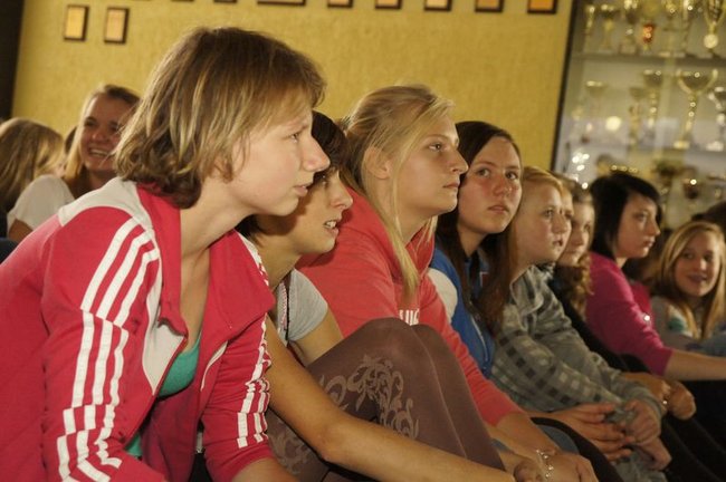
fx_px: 1662
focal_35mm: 82
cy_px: 241
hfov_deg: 24.6
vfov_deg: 16.5
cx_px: 363
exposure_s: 1/100
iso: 3200
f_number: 5.6
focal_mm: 55
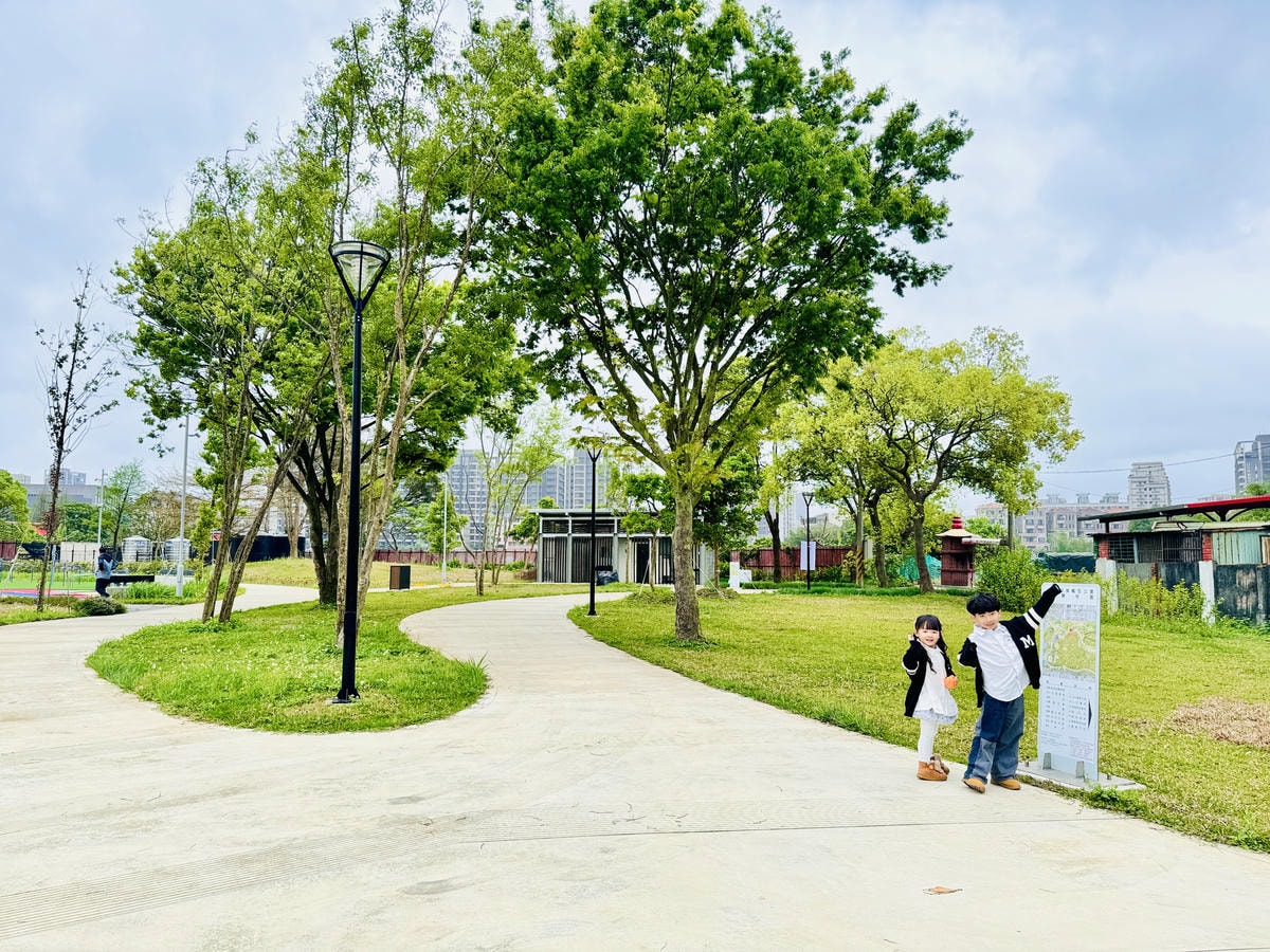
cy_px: 476
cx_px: 635
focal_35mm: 24
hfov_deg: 71.6
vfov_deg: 56.8
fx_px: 881
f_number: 1.78
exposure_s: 1/739
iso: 80
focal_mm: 6.76
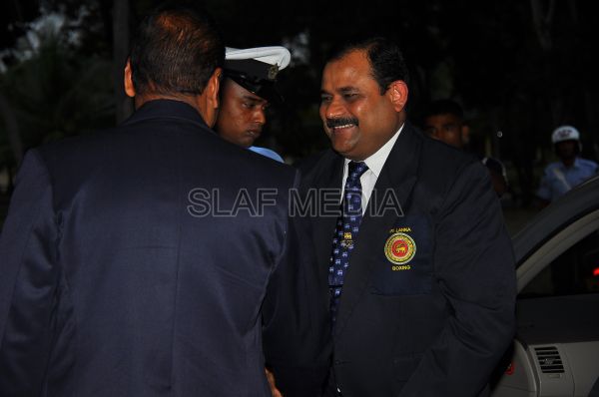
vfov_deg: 13.0
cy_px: 198
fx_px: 1744
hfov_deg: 19.5
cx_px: 300
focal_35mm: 105
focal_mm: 70
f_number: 5.6
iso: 200
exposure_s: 1/90
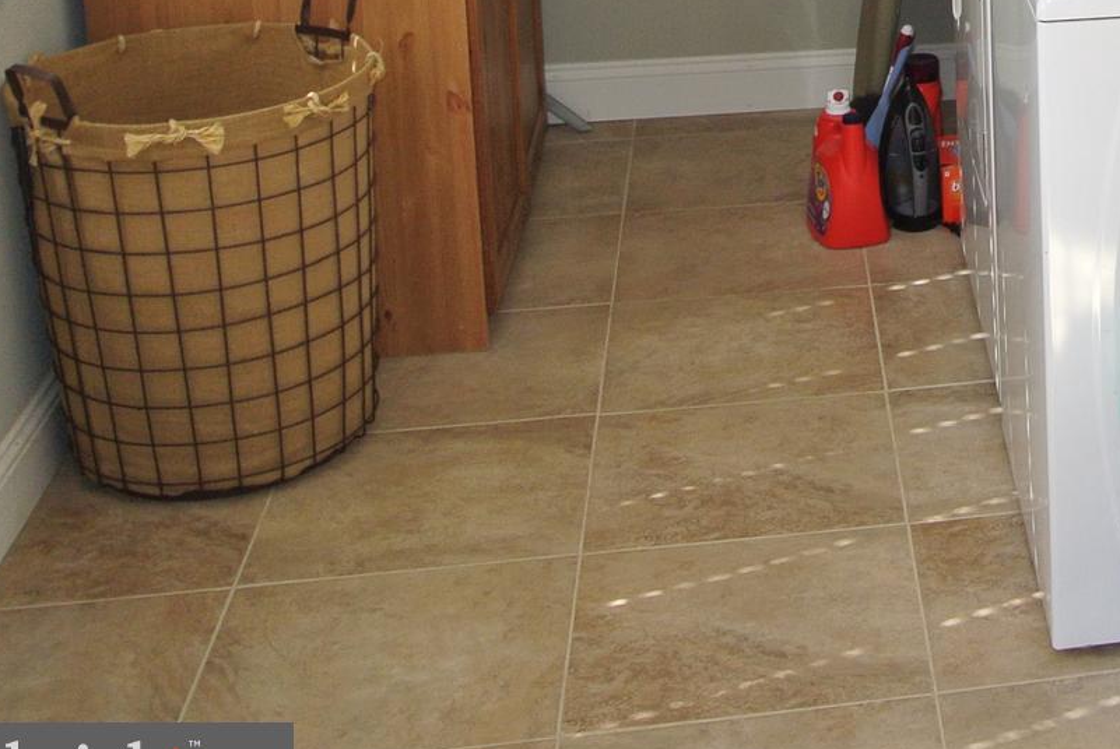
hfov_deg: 25.5
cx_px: 1415
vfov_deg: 18.8
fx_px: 2149
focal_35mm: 69
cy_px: -133
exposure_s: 1/60
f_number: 3.5
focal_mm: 10
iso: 160
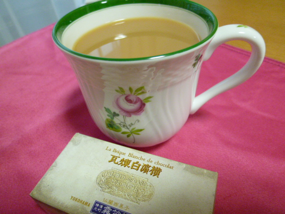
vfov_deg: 56.8
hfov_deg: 71.6
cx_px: 142
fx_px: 198
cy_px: 107
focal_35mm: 24
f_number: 2.2
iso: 400
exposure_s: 1/50
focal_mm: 4.3
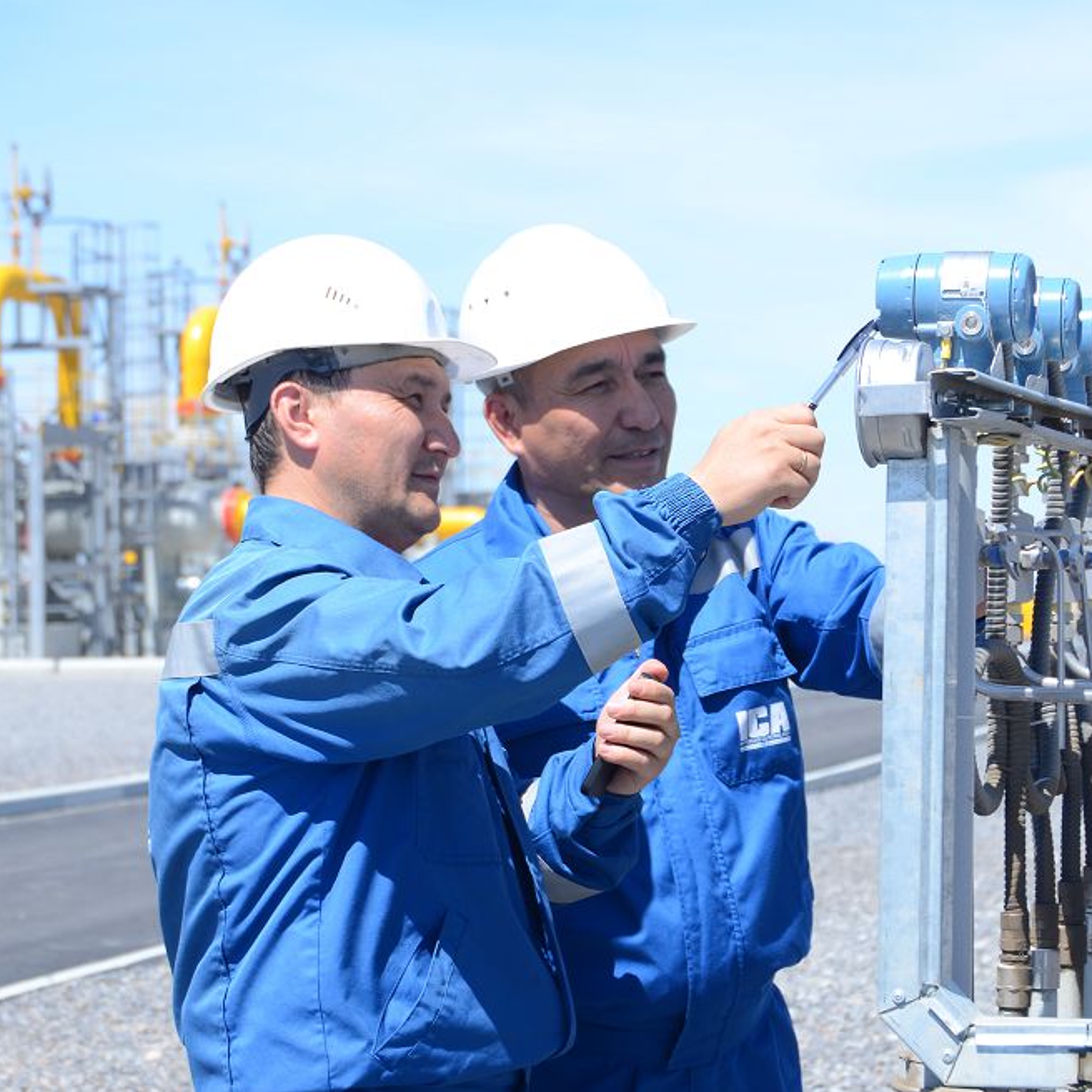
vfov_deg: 17.9
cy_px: 544
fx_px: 3462
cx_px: 638
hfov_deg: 17.9
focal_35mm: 97
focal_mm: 50
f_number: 5
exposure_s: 1/320
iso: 100
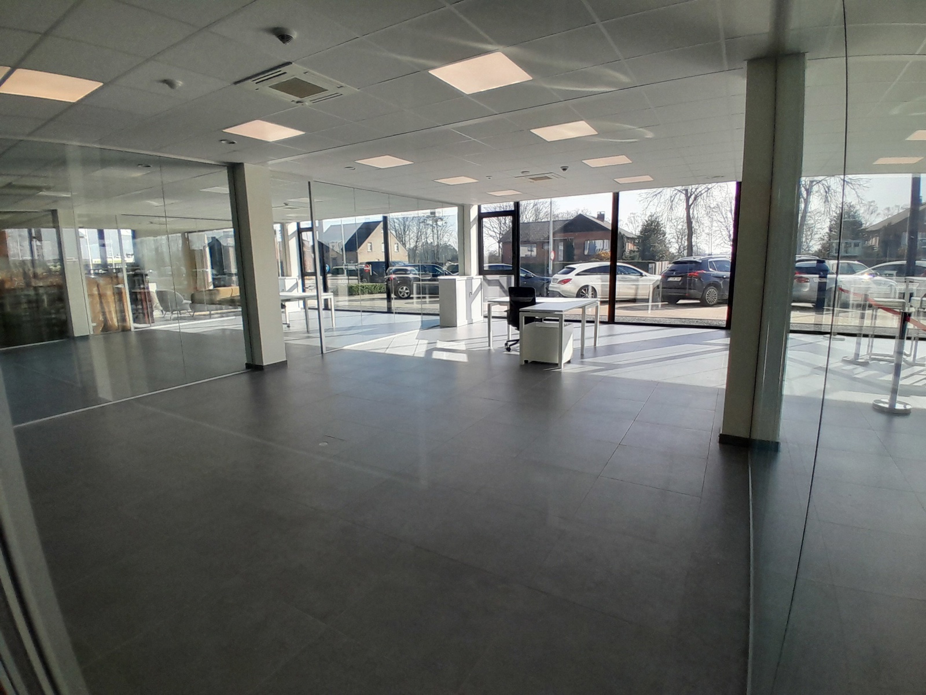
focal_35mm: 17
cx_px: 463
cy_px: 348
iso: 40
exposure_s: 1/397
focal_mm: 1.46
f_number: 2.2
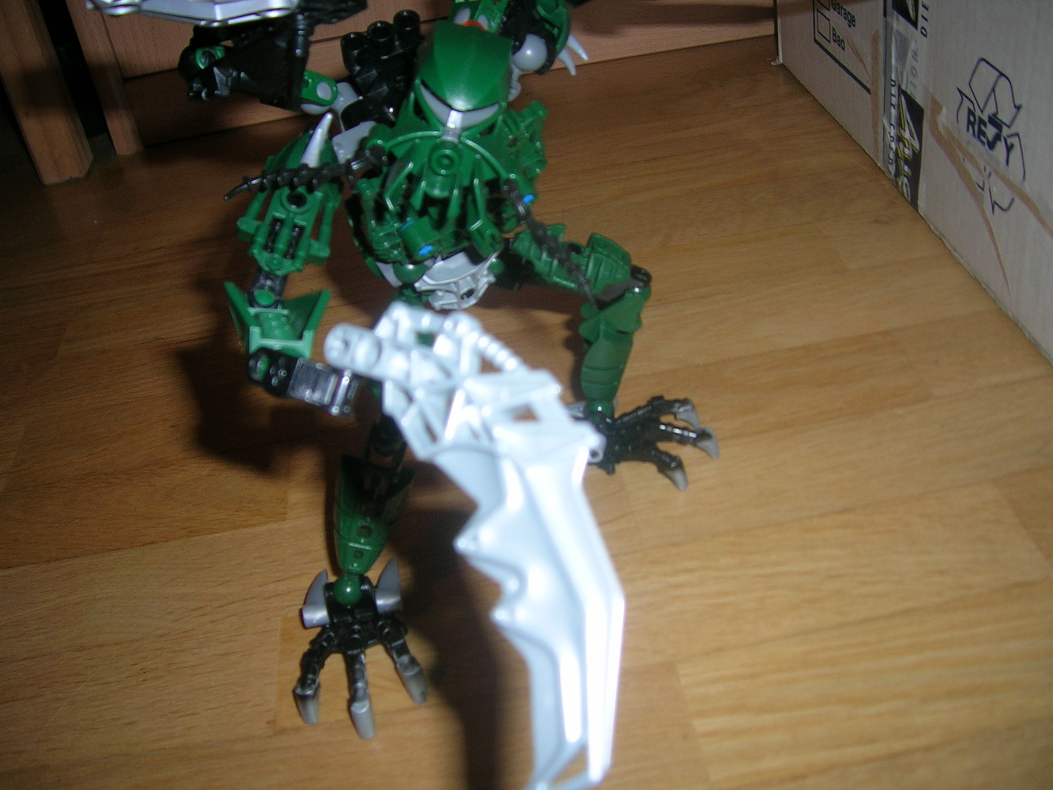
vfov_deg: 40.7
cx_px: 526
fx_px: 1065
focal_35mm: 35
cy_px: 395
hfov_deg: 52.6
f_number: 2.8
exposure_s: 1/60.1
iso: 50
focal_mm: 5.4
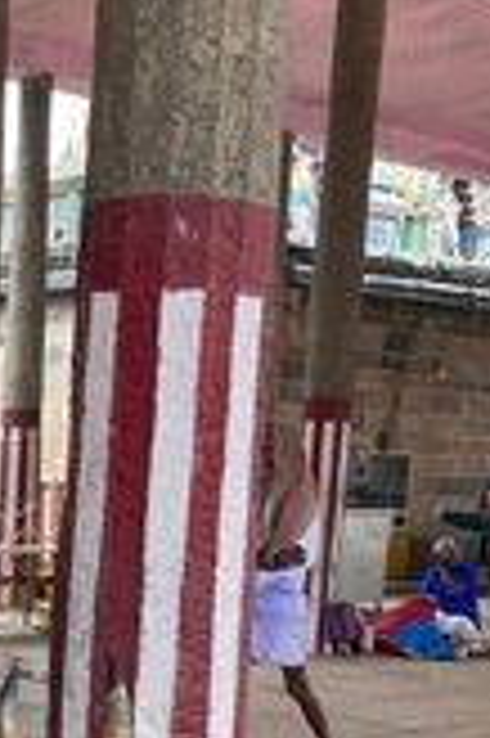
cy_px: 742
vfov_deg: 26.9
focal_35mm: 71
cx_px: -166
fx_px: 1453
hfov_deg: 17.8
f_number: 1.8
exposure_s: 1/117
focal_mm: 3.99
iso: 80
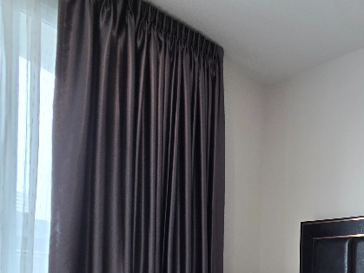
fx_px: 326
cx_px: 426
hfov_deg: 41.8
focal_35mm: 31
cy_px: 305
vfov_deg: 37.5
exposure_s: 1/100
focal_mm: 2.2
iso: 64
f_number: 2.2
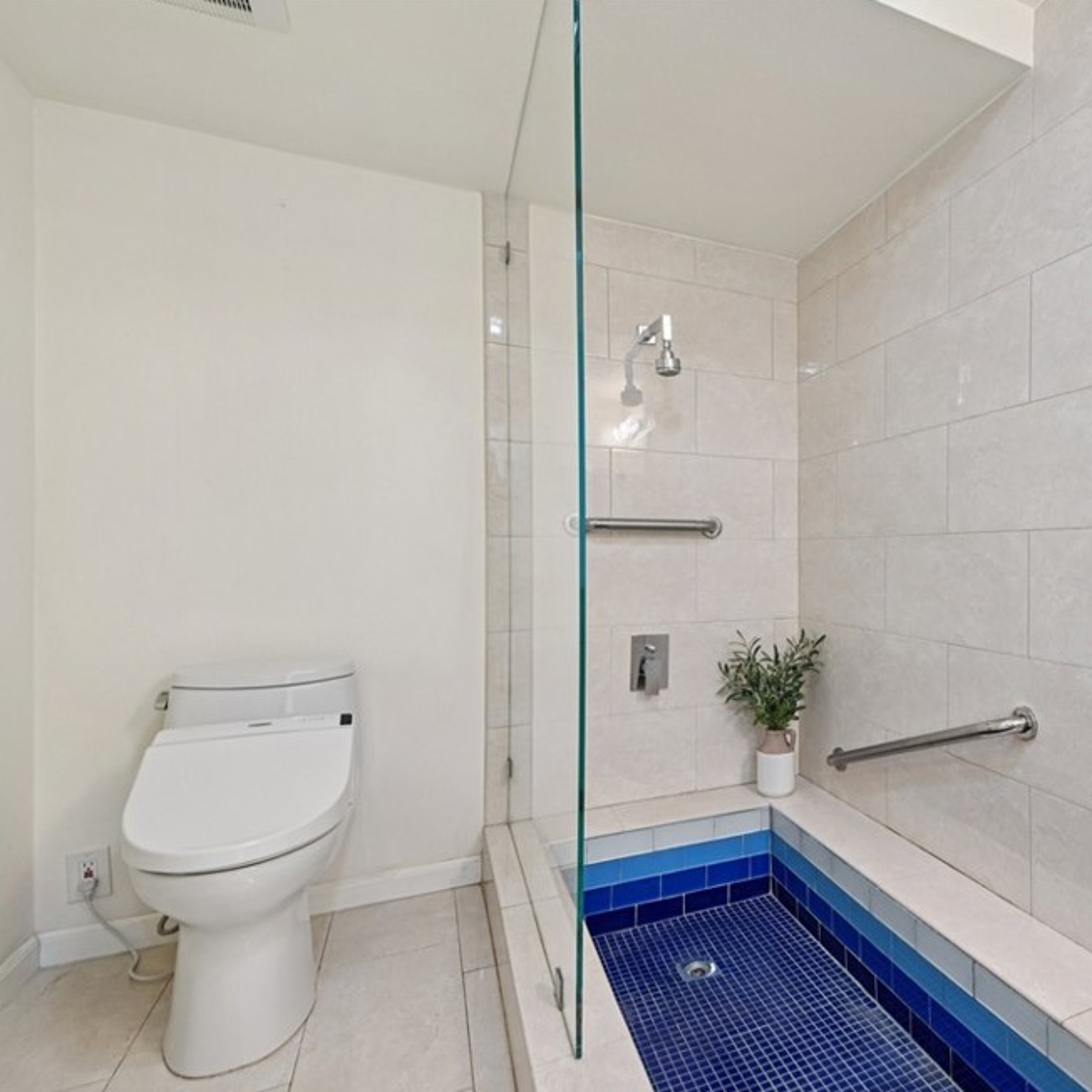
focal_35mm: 20
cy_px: 563
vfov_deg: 74.8
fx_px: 714
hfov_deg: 70.3
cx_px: 806
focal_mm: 15
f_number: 8
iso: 250
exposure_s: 1/3.33
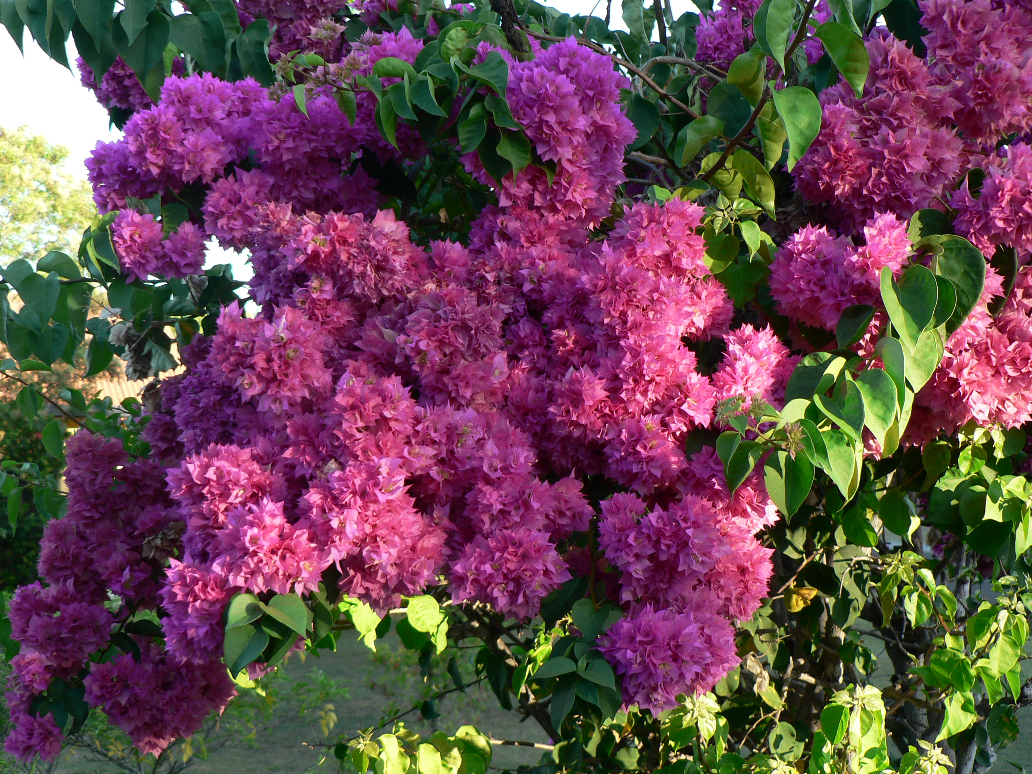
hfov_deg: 30.3
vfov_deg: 22.9
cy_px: 387
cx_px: 516
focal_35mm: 64
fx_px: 1908
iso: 80
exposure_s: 1/80
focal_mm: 10.7
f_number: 3.2
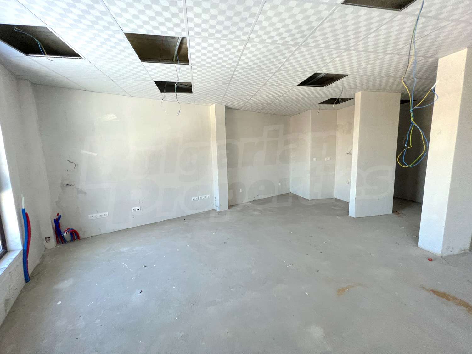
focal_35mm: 13
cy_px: 177
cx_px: 236
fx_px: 177
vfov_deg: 89.9
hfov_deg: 106.2
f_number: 1.8
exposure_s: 1/121
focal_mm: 1.57
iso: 160
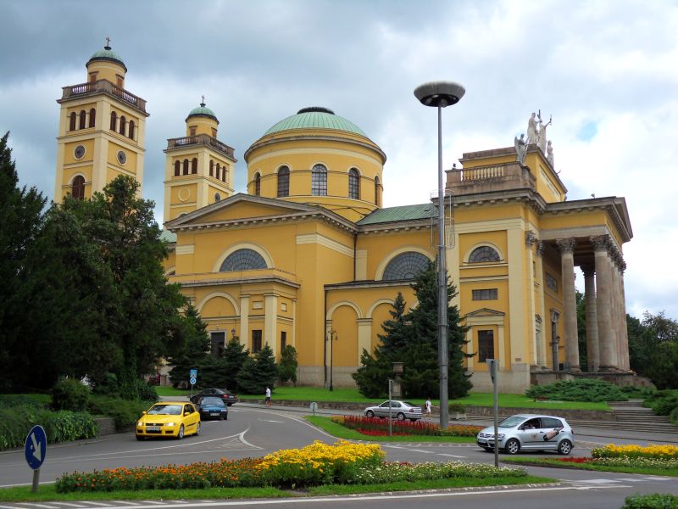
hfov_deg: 42.1
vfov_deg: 32.2
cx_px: 339
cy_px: 254
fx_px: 881
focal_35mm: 45
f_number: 4.2
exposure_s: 1/500
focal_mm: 7.9
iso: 80
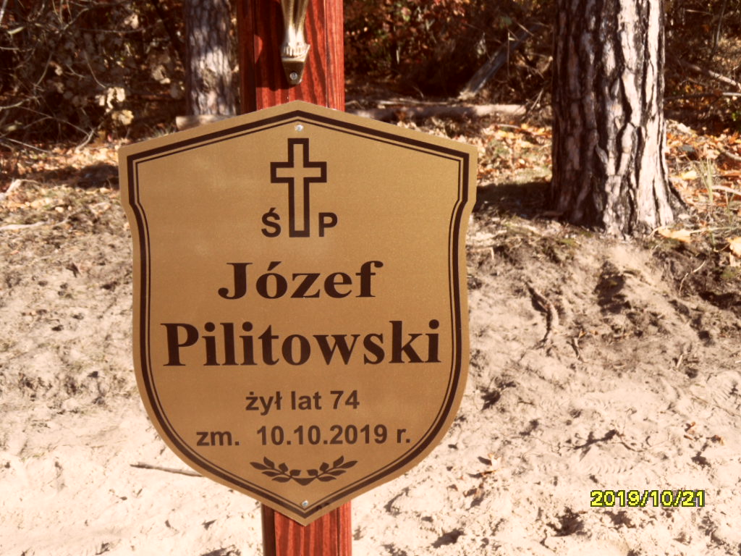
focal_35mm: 40
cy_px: 278
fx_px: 856
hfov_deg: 46.8
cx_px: 370
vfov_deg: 36.0
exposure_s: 1/350
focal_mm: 6.5
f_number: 3.6
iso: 80
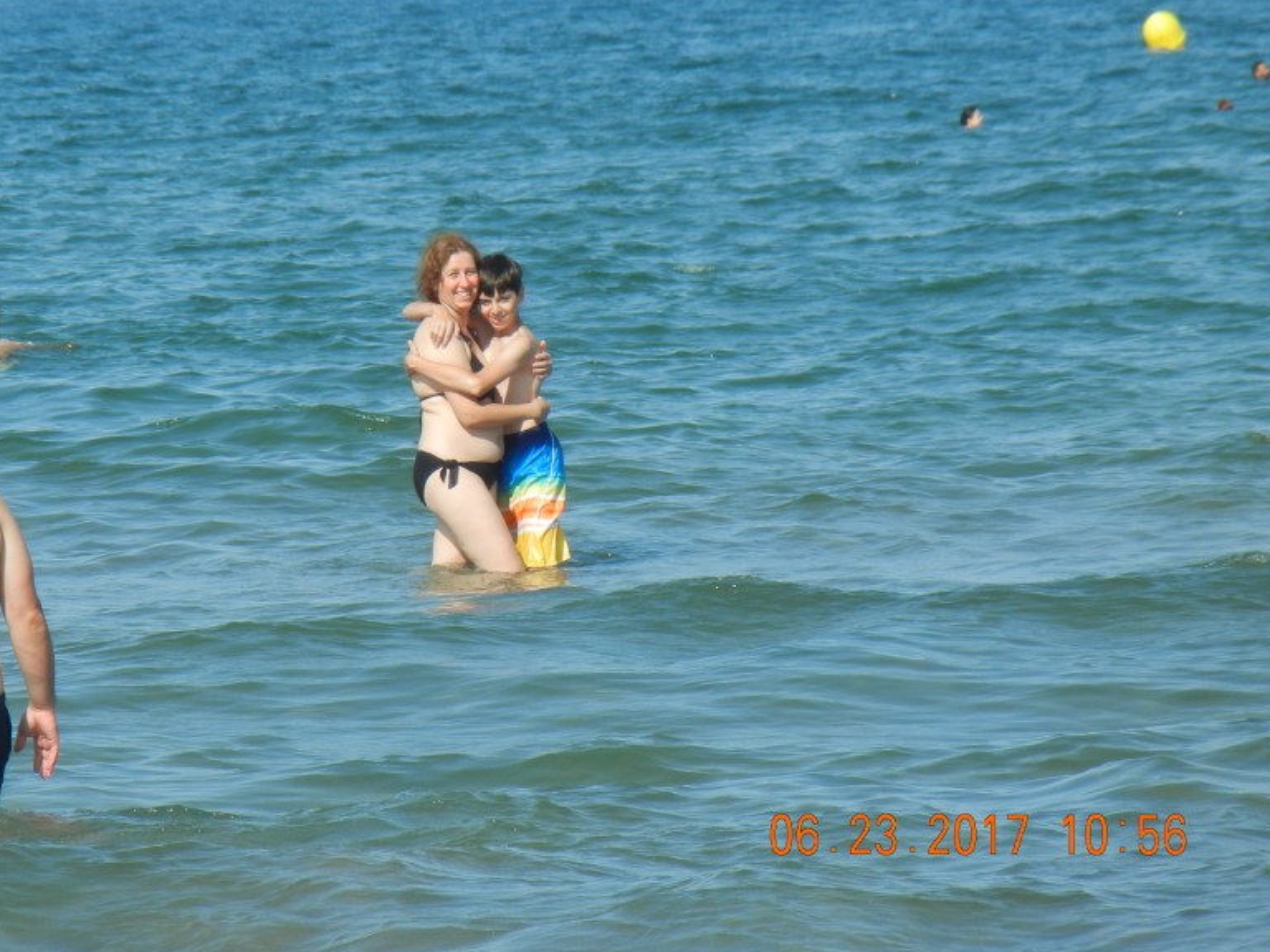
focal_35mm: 400
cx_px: 443
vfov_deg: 3.7
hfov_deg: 5.0
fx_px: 14675
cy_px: 332
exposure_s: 1/524
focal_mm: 54
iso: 160
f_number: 5.6
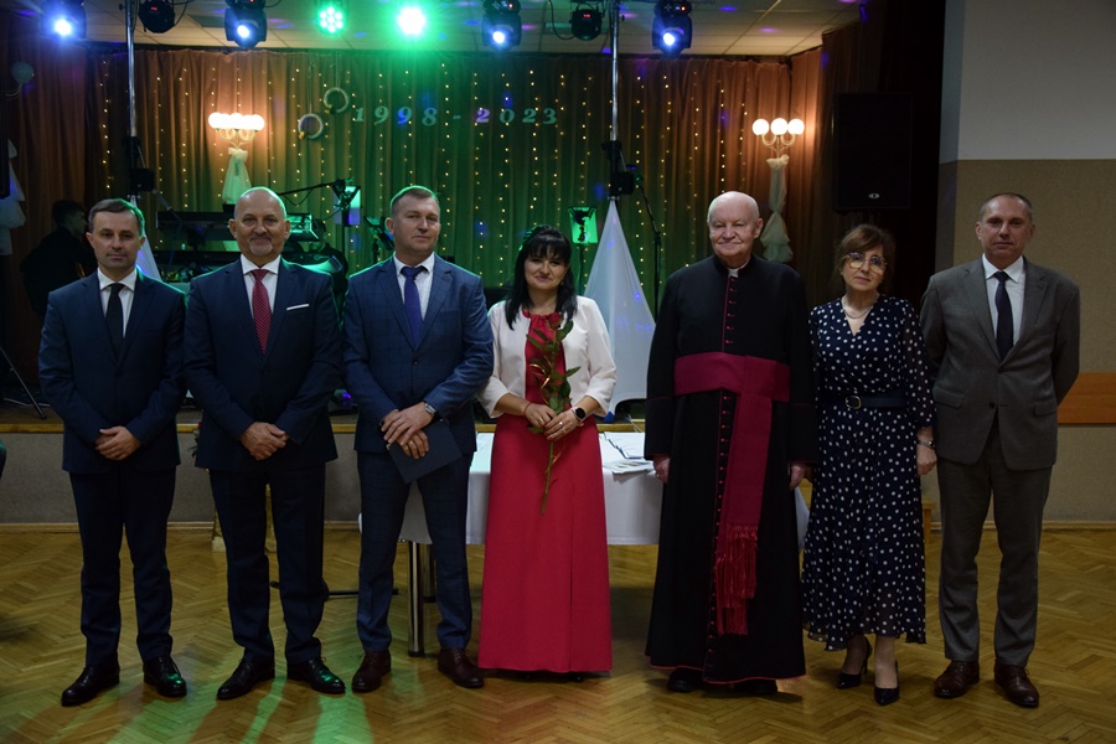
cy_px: 372
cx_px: 558
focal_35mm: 42
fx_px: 1302
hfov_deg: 46.4
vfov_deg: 31.9
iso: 2000
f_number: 4
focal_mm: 28
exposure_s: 1/100
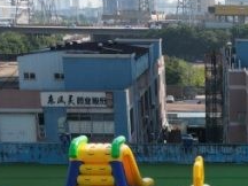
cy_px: 295
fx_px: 817
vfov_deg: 12.3
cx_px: 278
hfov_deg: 16.7
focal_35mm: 114
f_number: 1.7
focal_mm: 6.72
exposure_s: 1/3200
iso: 160
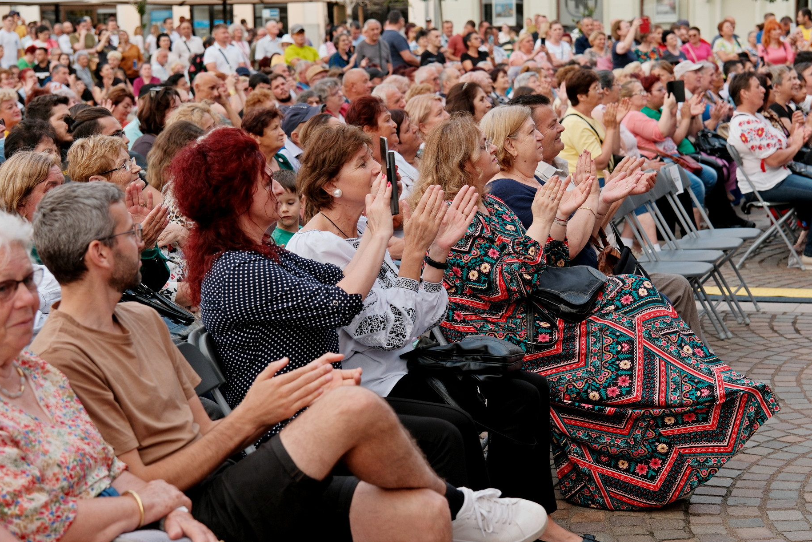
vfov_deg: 19.2
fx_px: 1601
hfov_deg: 28.4
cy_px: 263
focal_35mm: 71
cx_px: 452
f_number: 3.5
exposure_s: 1/400
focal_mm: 41.8
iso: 320
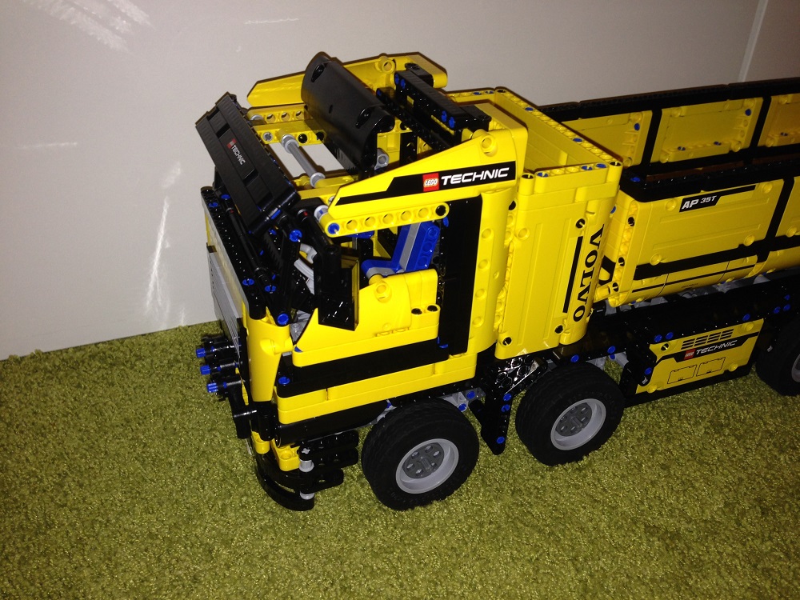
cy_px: 300
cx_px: 400
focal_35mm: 33
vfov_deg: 42.9
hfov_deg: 55.4
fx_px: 763
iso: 50
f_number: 2.4
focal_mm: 4.12
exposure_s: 1/27
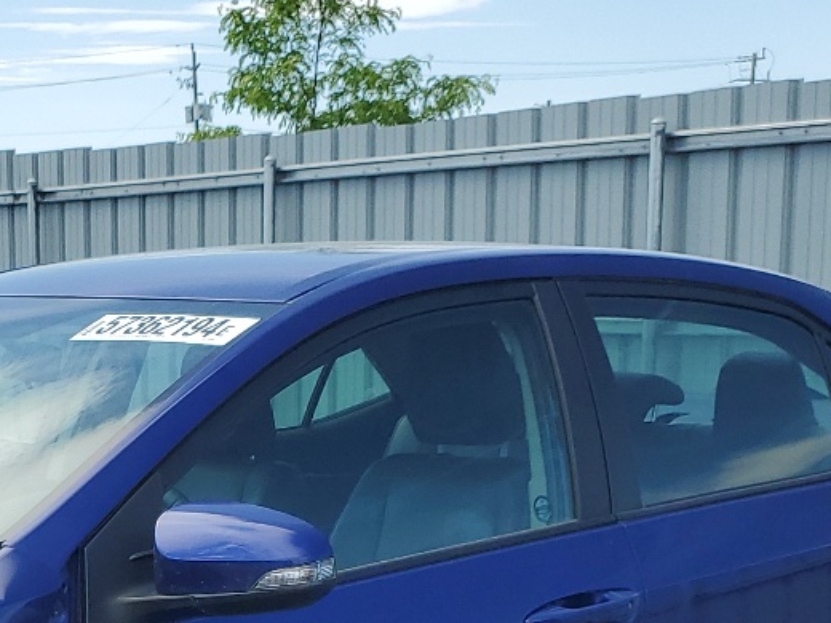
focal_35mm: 80
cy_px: 815
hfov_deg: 23.6
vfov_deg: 17.3
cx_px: 46
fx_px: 1920
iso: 50
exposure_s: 1/2500
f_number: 1.5
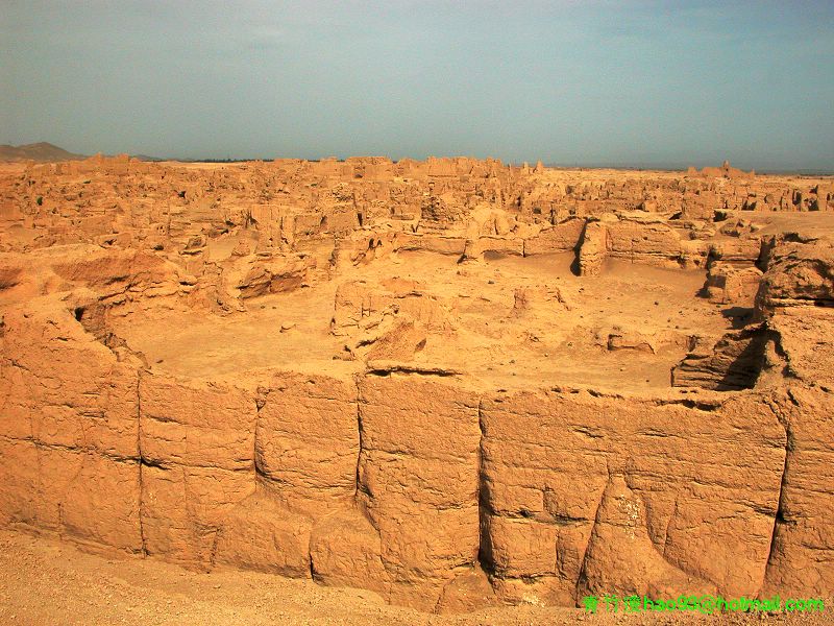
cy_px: 313
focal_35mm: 35
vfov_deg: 40.7
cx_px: 417
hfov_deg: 52.6
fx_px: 843
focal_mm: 8.9
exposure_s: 1/1155
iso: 200
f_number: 8
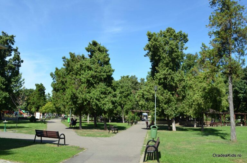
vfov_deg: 47.7
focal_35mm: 27
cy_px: 82
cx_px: 124
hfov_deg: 67.5
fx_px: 185
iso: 160
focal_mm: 18
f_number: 8
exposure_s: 1/250
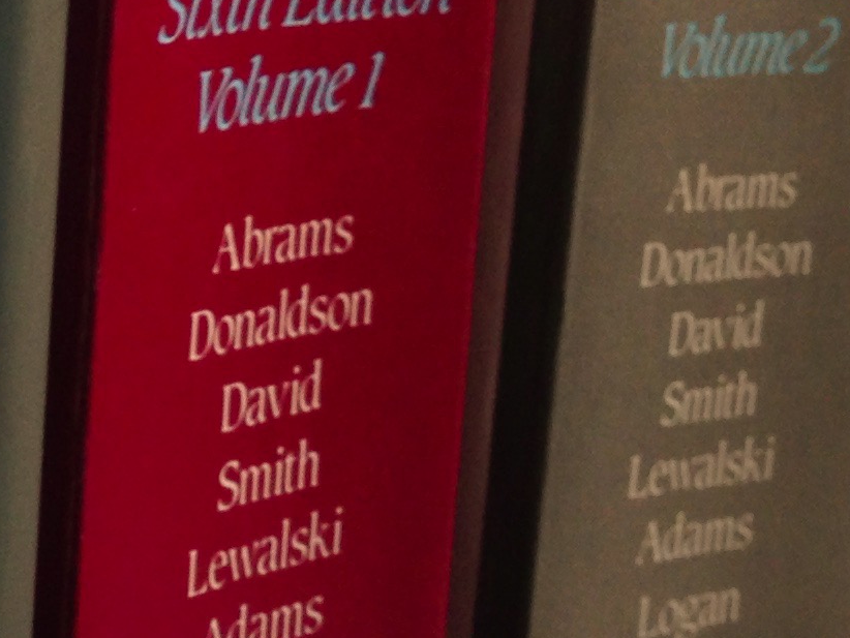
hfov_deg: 14.7
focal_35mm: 131
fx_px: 3218
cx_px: -92
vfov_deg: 11.3
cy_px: 79
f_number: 2.4
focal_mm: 4.12
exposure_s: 1/30
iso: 50
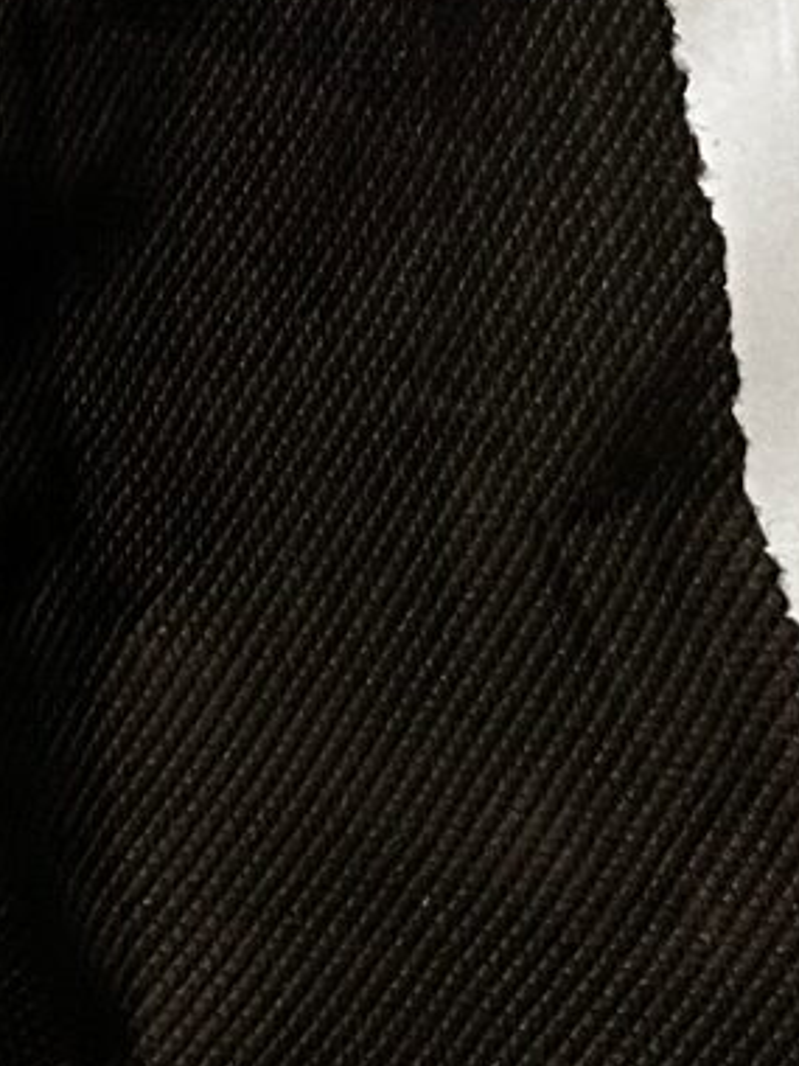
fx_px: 4247
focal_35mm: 138
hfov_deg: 9.8
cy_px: -760
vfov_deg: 13.1
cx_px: -945
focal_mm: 5.1
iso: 125
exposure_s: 1/50
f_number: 1.6
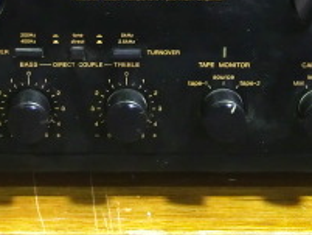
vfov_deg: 8.5
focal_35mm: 175
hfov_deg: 11.3
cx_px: 182
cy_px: 20
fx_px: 1578
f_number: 3.6
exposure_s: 1/8
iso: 400
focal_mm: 9.8
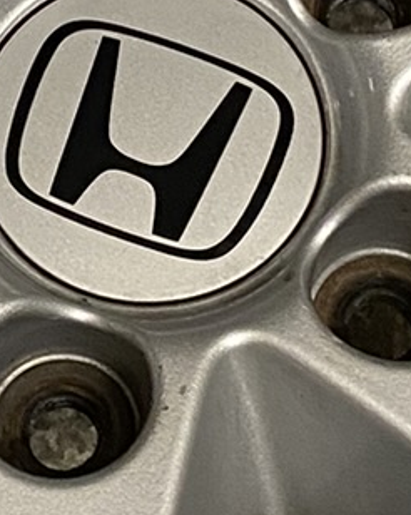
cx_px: 114
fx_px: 2572
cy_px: 119
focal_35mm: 169
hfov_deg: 9.1
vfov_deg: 11.4
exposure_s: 1/33
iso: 320
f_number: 1.8
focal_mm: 4.25
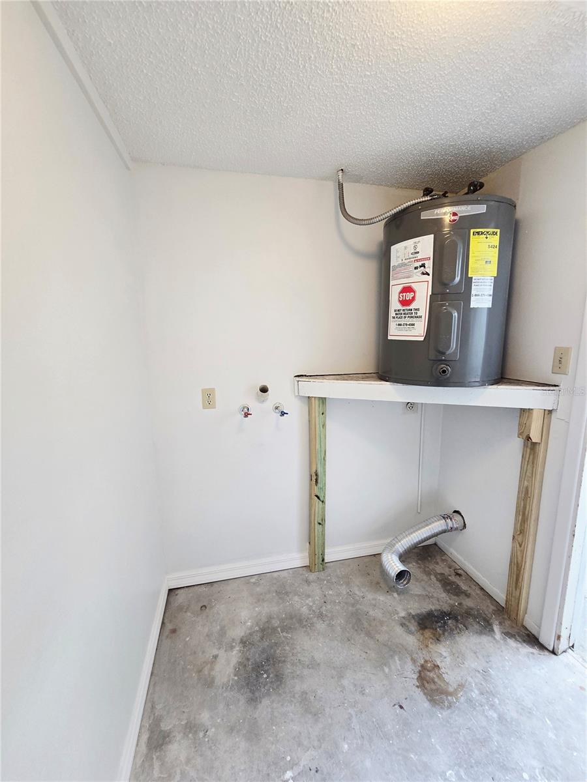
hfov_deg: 89.9
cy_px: 391
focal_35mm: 13
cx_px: 294
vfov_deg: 106.2
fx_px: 294
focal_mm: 2.2
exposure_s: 1/60.2
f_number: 2.2
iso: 100
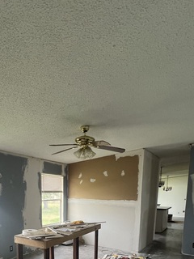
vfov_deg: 59.7
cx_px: 71
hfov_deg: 52.4
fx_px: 194
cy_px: 221
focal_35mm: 26
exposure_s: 1/60
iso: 160
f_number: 1.8
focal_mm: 1.57
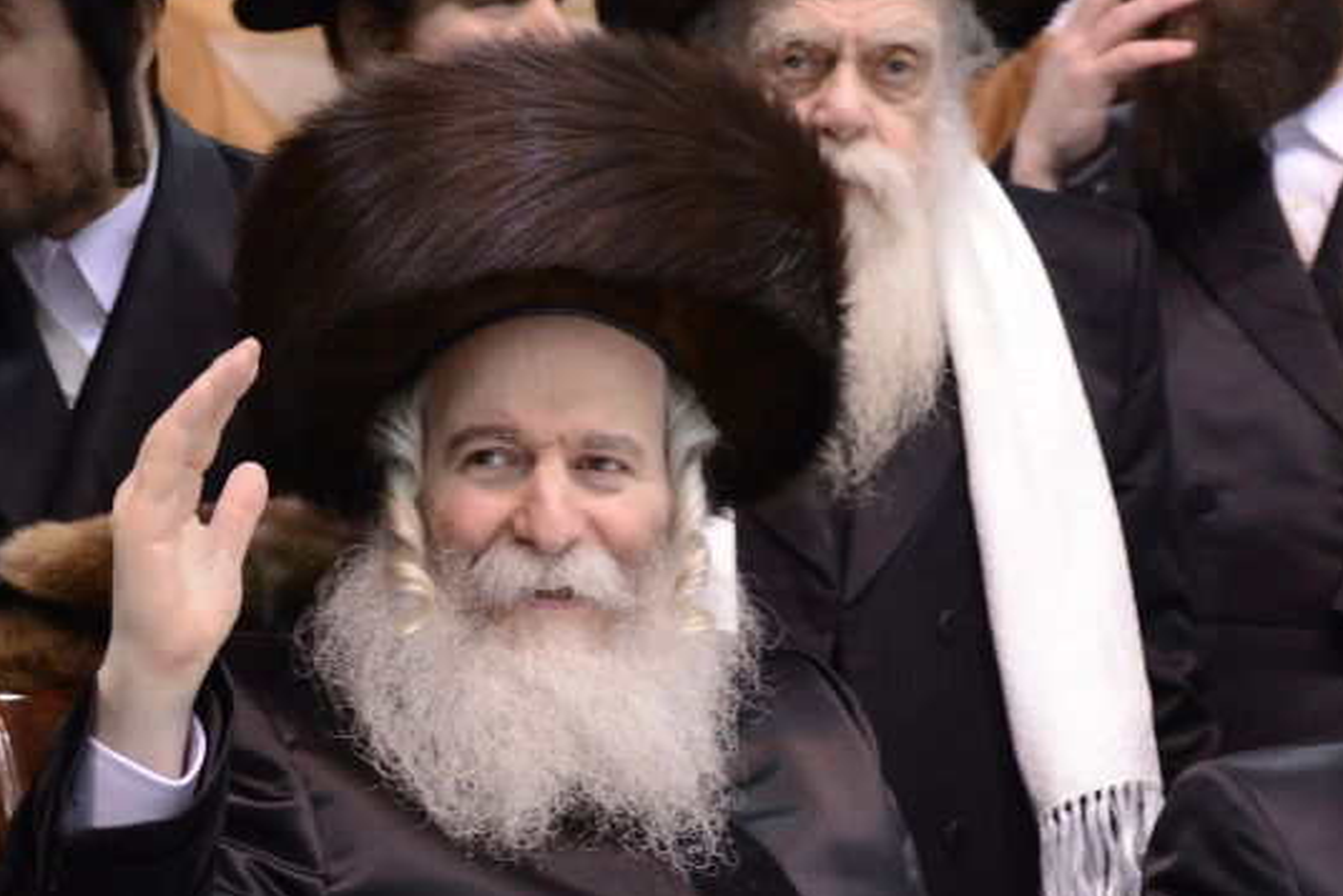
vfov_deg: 10.2
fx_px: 5000
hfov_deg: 15.3
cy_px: 725
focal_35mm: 134
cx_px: 394
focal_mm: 70
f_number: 5
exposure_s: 1/125
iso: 1600
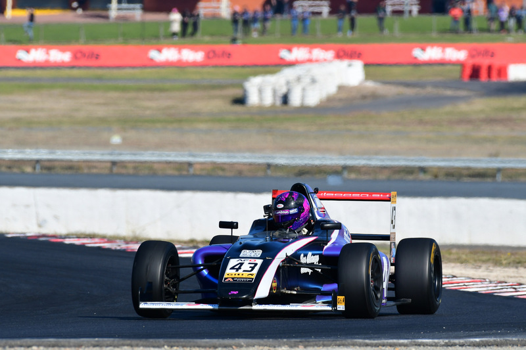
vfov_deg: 1.9
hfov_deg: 2.9
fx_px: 10517
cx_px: 263
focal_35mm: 720
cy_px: 175
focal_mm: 480
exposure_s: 1/640
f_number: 10
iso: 320
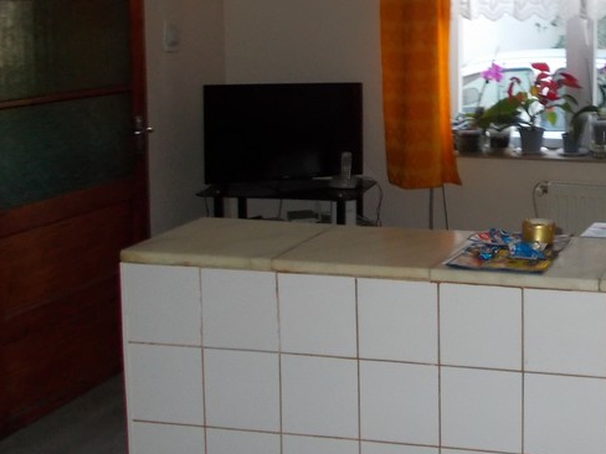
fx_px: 1120
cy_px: 102
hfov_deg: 28.6
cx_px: 589
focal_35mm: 64
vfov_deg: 22.7
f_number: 3.2
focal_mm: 4.6
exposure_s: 1/25
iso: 200
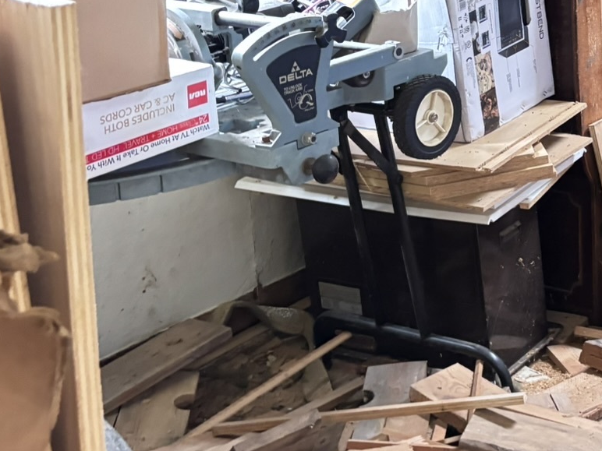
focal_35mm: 69
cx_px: 704
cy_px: -16
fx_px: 1200
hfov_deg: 25.5
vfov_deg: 20.5
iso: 640
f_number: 1.6
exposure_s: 1/31
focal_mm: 5.96
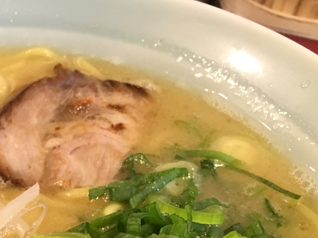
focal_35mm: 71
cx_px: -39
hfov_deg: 25.3
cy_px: 290
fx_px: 652
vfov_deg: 19.4
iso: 200
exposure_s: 1/20
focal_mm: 4.15
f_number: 2.2
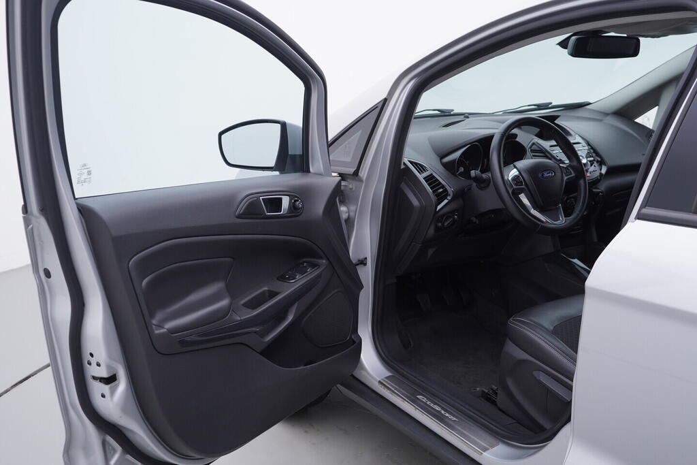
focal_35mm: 36
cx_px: 348
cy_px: 232
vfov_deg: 36.9
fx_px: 697
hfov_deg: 53.1
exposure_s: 1/60
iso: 125
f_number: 3.5
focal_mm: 24
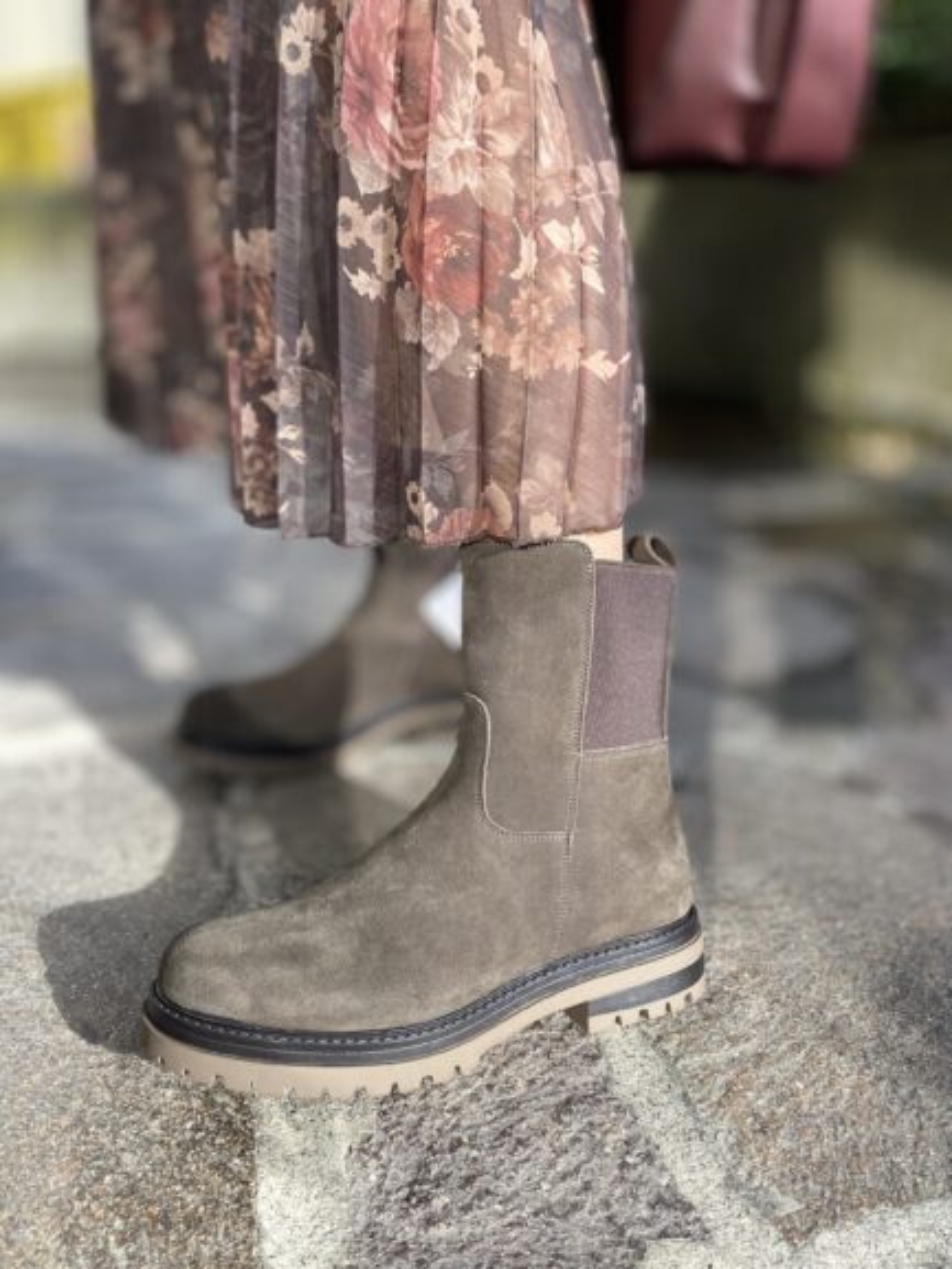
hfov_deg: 53.1
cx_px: 476
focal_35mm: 26
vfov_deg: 67.3
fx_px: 953
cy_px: 634
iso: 32
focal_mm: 4.25
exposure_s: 1/752
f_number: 1.8
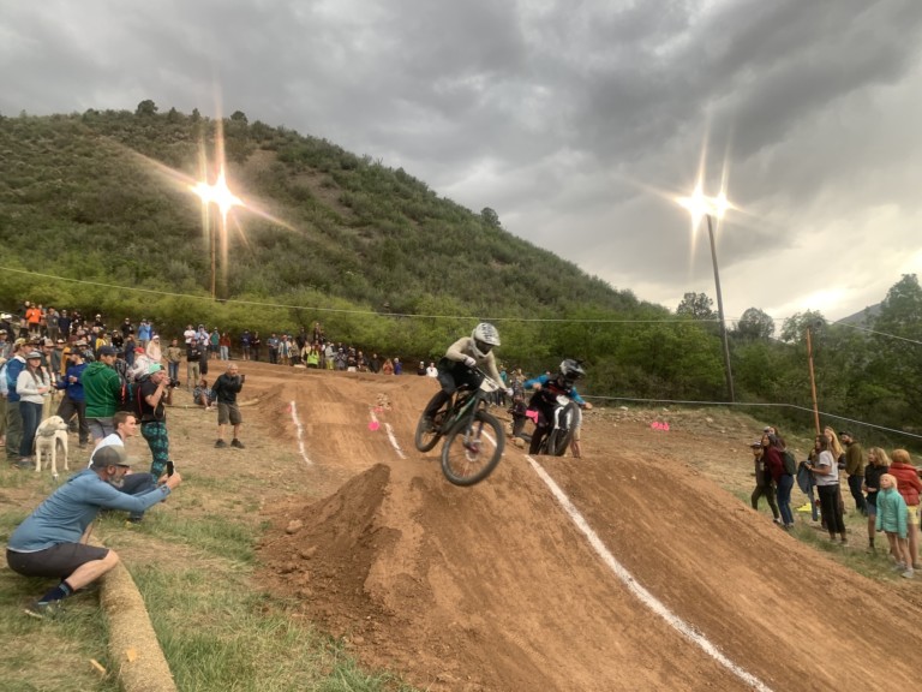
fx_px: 693
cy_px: 346
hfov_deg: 67.3
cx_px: 461
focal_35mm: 26
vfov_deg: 53.1
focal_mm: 4.25
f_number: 1.8
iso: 64
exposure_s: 1/120
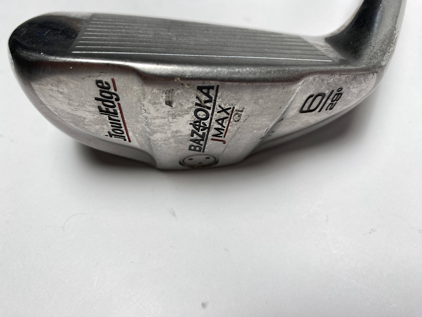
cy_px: 158
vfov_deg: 54.9
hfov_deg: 69.4
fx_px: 305
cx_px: 211
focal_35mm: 25
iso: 32
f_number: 1.8
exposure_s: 1/245
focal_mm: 4.25
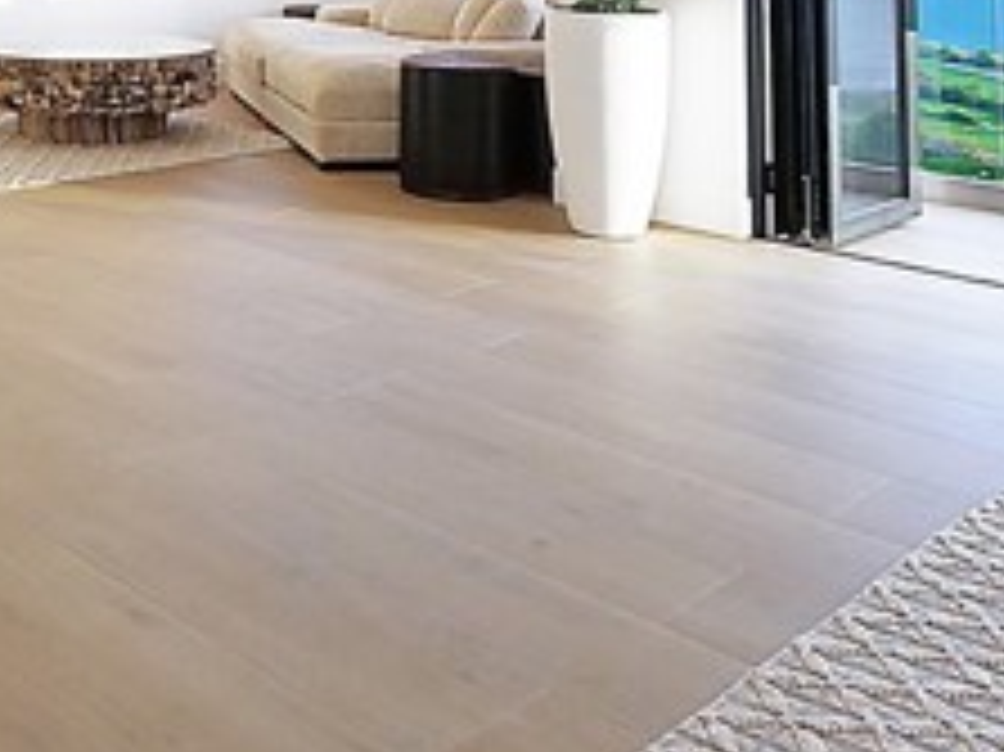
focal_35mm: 46
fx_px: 1333
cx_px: 239
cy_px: -140
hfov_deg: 40.0
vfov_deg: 27.8
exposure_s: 1/80
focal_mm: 8
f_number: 8
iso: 1600
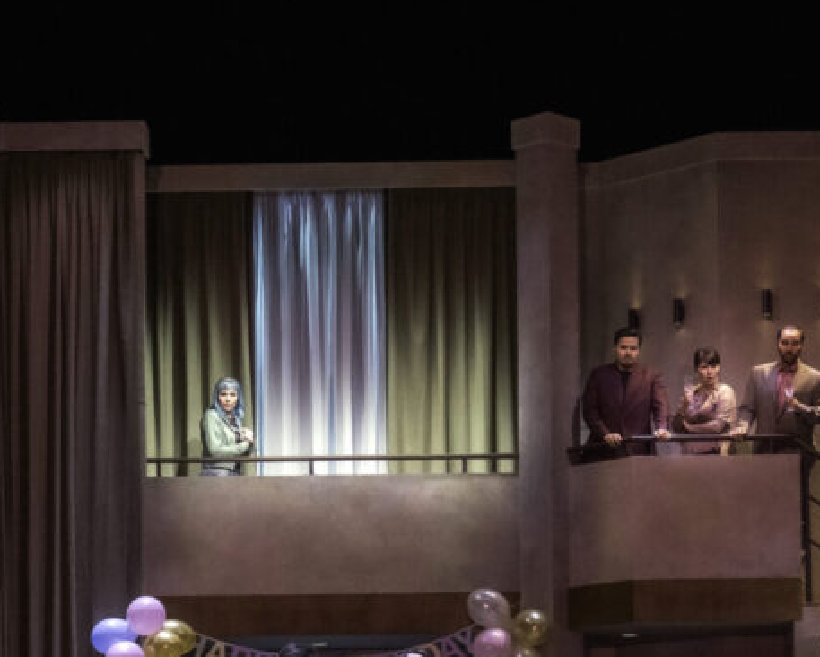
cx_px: 353
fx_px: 2501
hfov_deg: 18.6
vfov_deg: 14.9
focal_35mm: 103
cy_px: 486
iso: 4000
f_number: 4
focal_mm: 49
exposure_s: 1/200
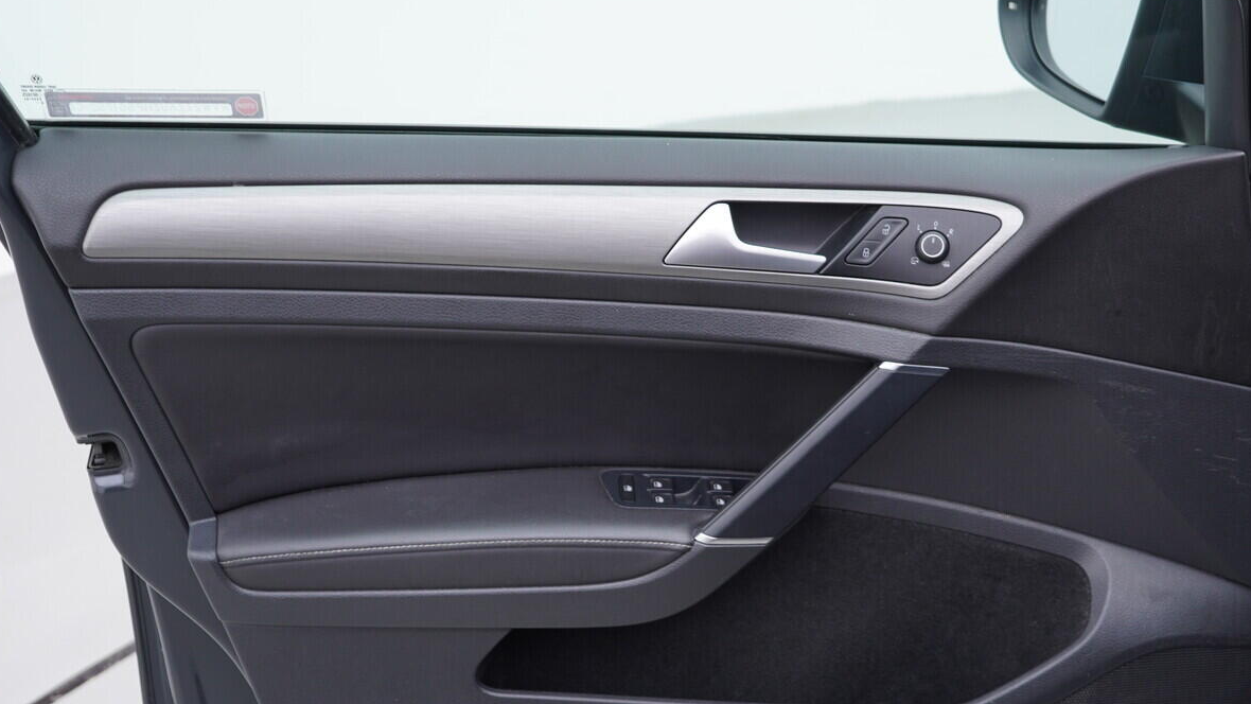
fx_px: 1526
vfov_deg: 25.9
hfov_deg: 44.5
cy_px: 417
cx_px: 715
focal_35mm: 46
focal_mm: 24
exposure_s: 1/50
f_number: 3.2
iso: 125
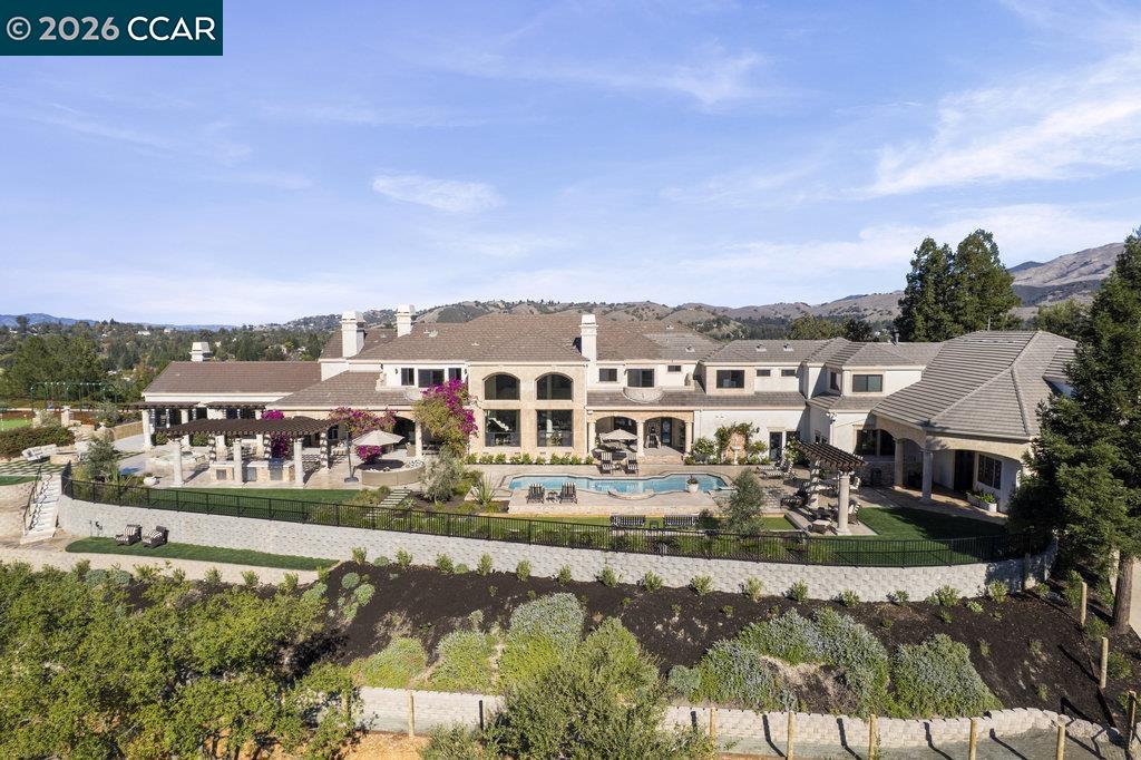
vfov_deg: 57.2
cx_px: 570
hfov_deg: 78.6
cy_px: 380
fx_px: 697
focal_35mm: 22
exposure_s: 1/2500
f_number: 2.8
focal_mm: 8.38
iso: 130
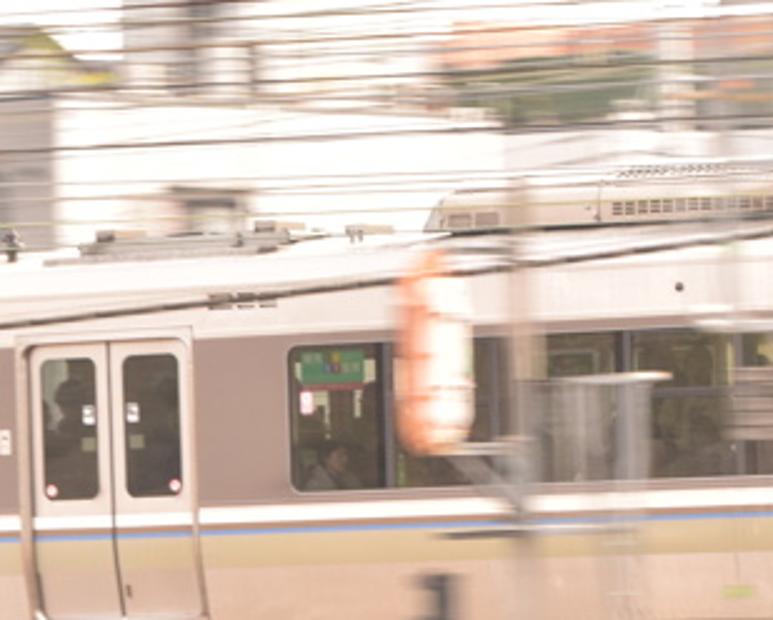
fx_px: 7468
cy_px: 495
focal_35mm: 326
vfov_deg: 4.8
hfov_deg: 5.9
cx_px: 360
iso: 560
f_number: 11
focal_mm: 70
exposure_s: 1/125
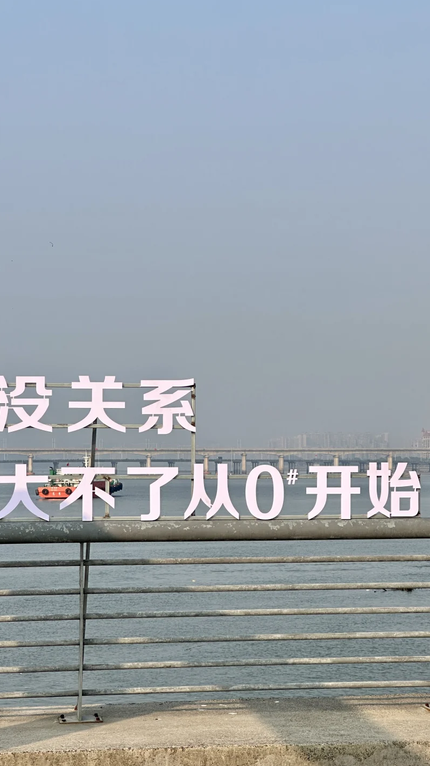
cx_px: 252
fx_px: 1723
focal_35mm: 85
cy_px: 384
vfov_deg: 25.0
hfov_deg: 14.2
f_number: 2.8
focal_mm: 9
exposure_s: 1/615
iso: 32
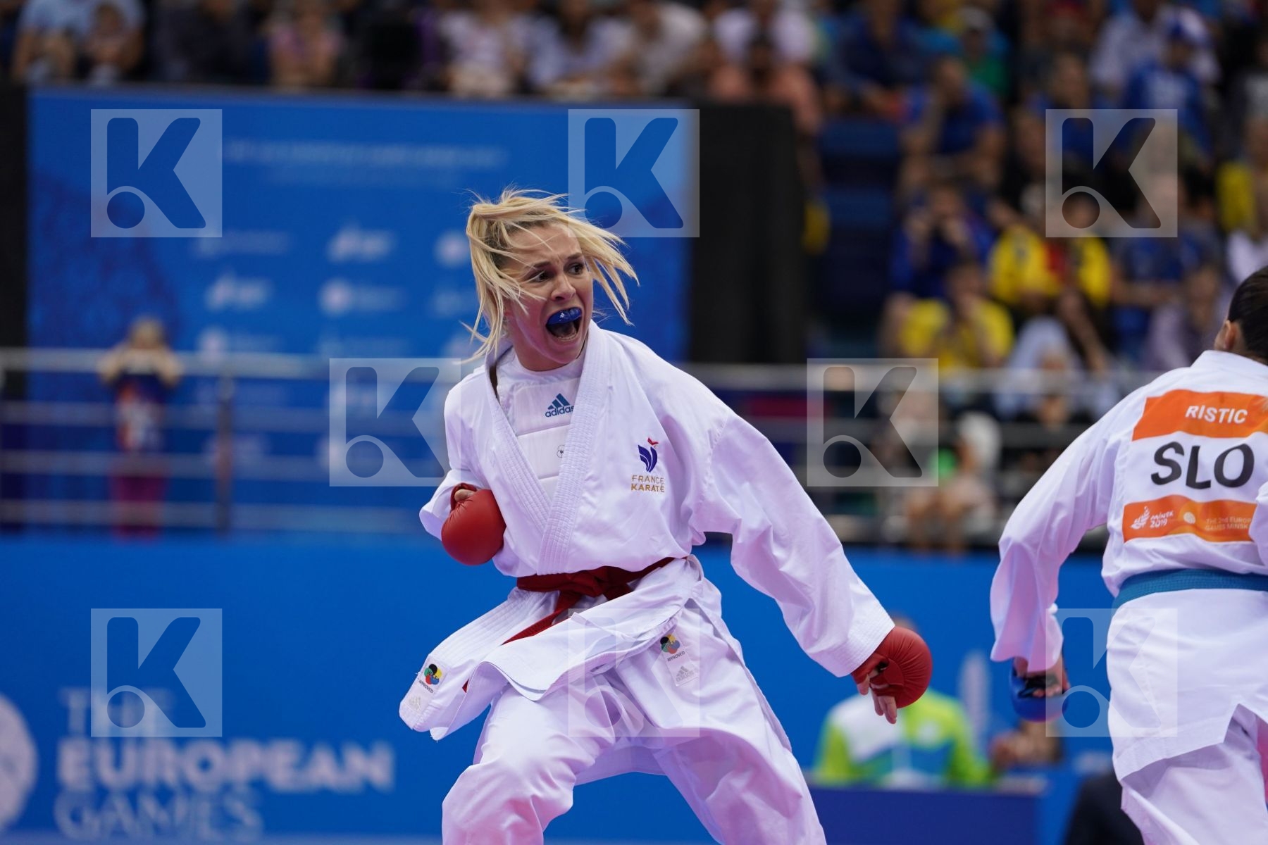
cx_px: 634
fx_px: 7044
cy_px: 422
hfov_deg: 10.3
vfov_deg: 6.9
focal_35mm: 200
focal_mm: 200
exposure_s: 1/800
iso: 1000
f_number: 2.8
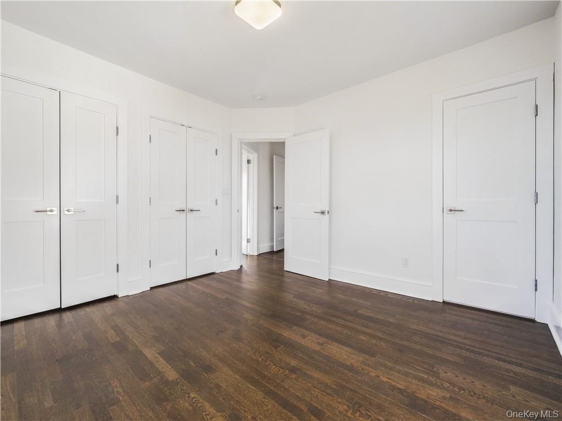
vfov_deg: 85.7
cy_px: 210
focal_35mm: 14
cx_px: 281
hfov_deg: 102.1
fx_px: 227
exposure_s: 1/500
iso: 800
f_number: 8
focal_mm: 7
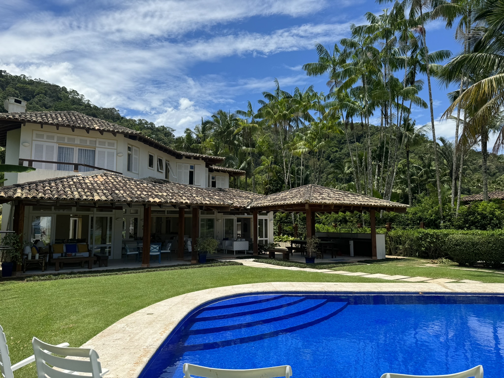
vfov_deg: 56.8
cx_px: 252
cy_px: 189
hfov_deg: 71.6
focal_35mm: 24
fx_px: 349
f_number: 1.78
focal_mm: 6.86
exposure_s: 1/4950
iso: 80
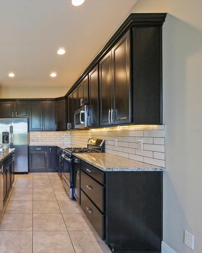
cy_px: 131
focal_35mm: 19
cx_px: 36
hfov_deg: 63.7
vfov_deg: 83.3
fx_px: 142
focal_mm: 7
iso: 2500
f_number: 4
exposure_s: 1/60
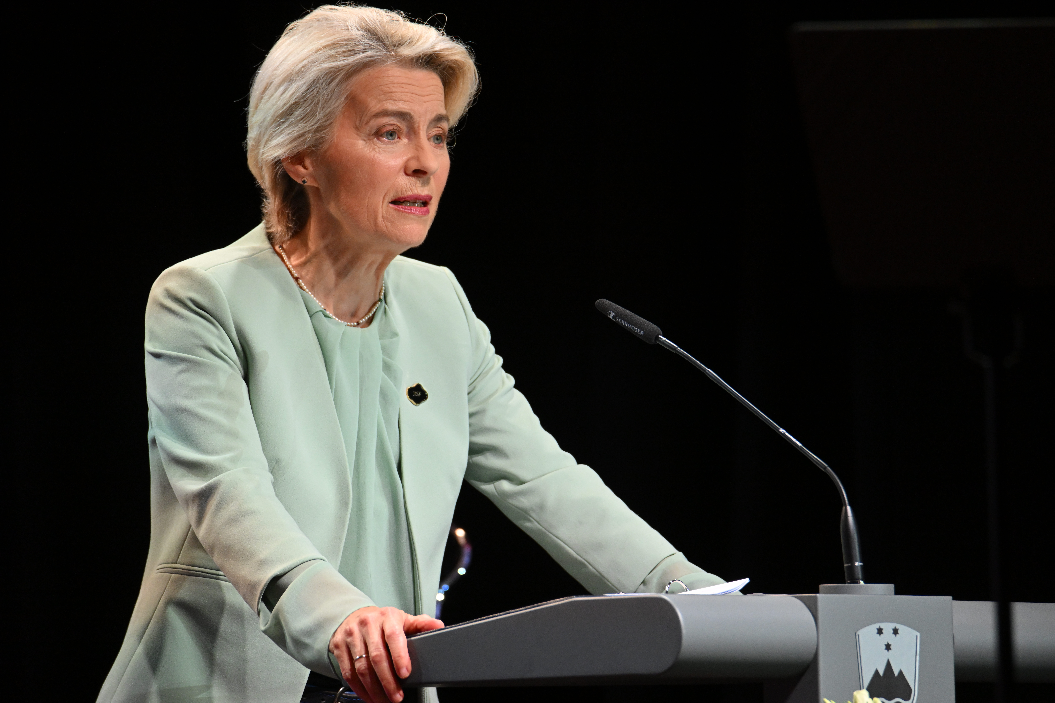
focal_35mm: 500
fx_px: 14652
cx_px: 528
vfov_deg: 2.7
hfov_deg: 4.1
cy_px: 352
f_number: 6.3
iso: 2000
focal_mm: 500
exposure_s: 1/400
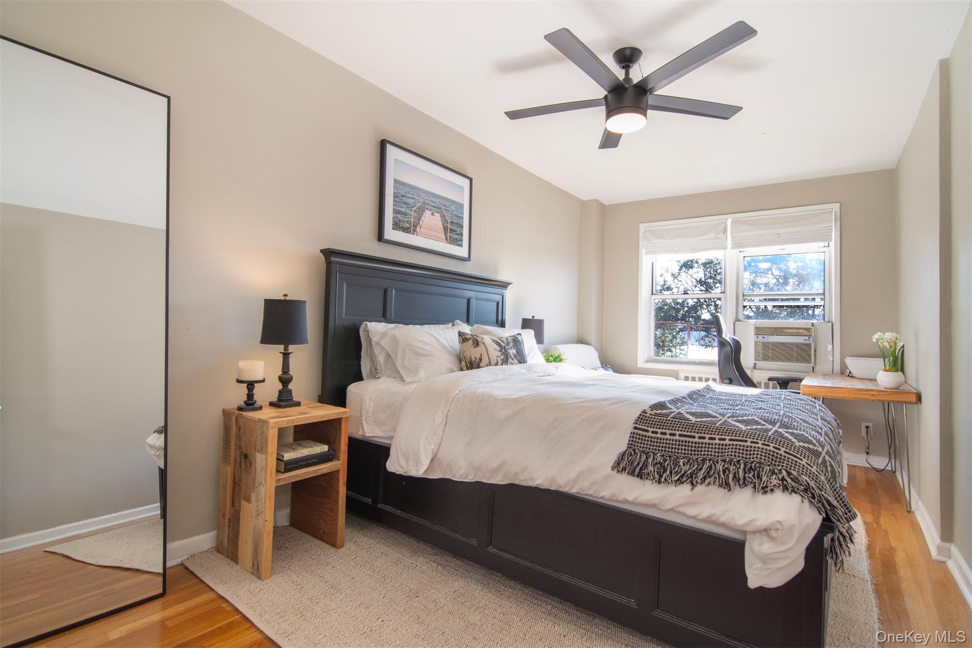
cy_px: 324
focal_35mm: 16
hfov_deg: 95.0
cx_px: 486
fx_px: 445
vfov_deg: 72.0
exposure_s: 1/125
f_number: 8
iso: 640
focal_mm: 11
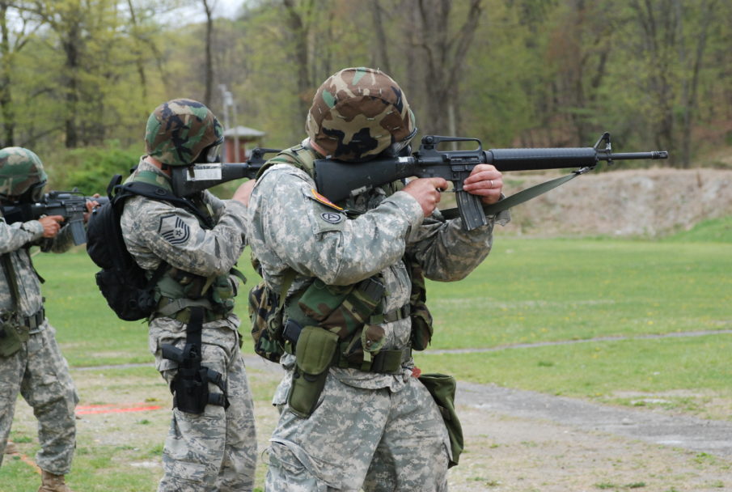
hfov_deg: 16.0
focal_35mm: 128
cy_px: 246
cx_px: 366
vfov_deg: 10.8
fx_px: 2598
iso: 640
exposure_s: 1/640
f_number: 6.3
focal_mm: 85
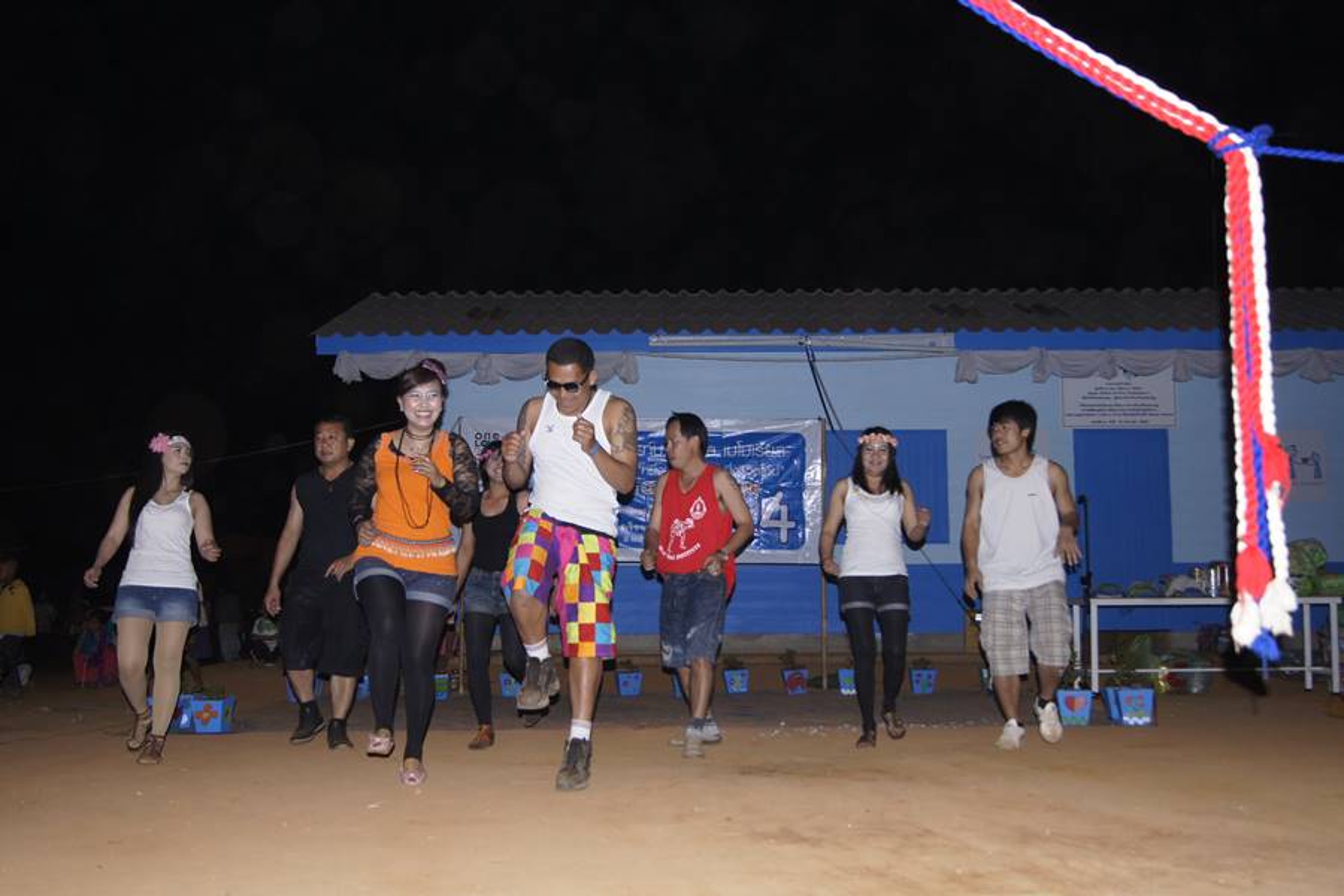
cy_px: 448
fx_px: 1456
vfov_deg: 34.2
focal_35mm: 39
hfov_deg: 49.6
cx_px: 672
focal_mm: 26
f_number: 4.5
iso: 500
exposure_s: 1/60
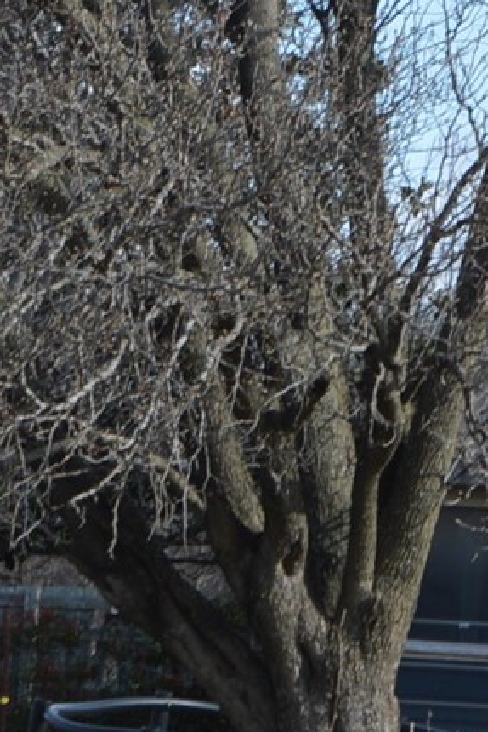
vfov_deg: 4.8
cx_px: 744
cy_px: 71
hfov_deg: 3.2
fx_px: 8654
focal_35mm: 426
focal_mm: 60
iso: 100
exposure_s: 1/200
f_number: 7.1
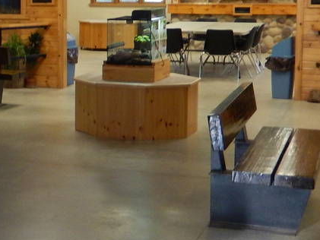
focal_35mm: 95
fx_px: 878
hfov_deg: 19.1
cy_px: 55
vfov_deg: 15.5
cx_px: -100
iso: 200
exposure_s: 1/30
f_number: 3.4
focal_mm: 4.5
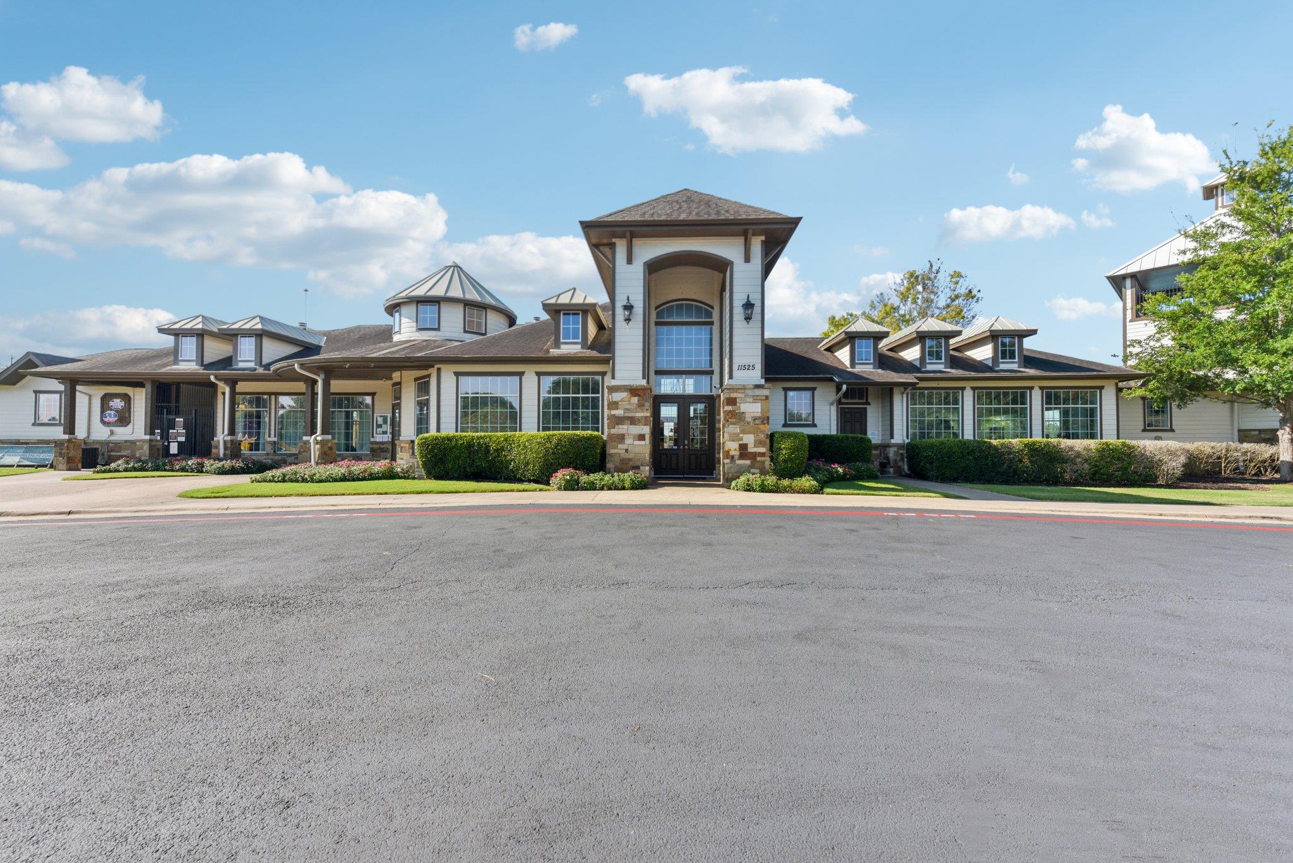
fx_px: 503
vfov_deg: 81.2
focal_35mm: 14
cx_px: 646
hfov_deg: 104.2
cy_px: 432
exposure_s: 1/320
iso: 100
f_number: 8
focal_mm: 14
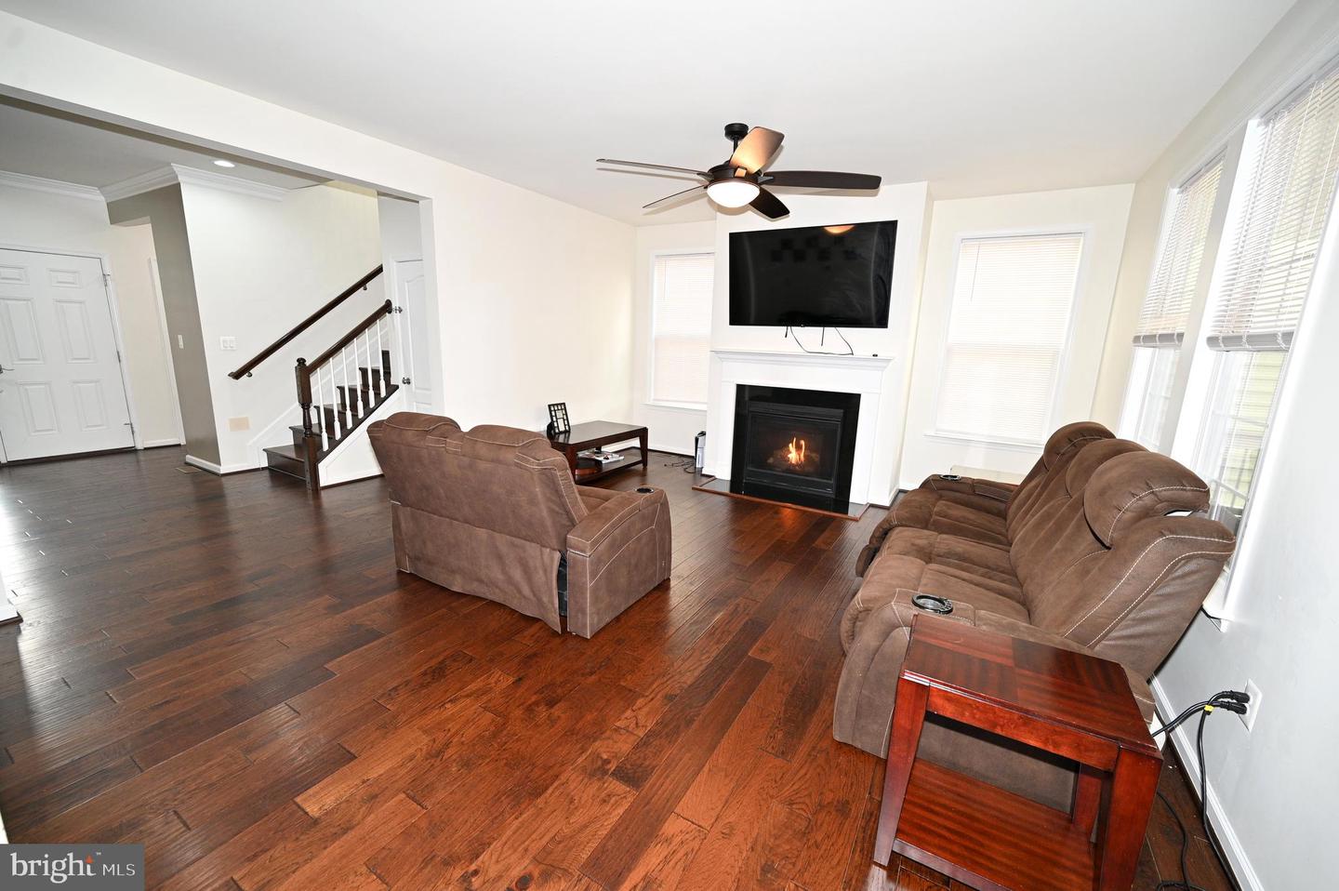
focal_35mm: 14
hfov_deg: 104.3
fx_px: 520
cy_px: 446
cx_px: 670
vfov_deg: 81.1
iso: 500
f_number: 4.5
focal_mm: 14
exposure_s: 1/50
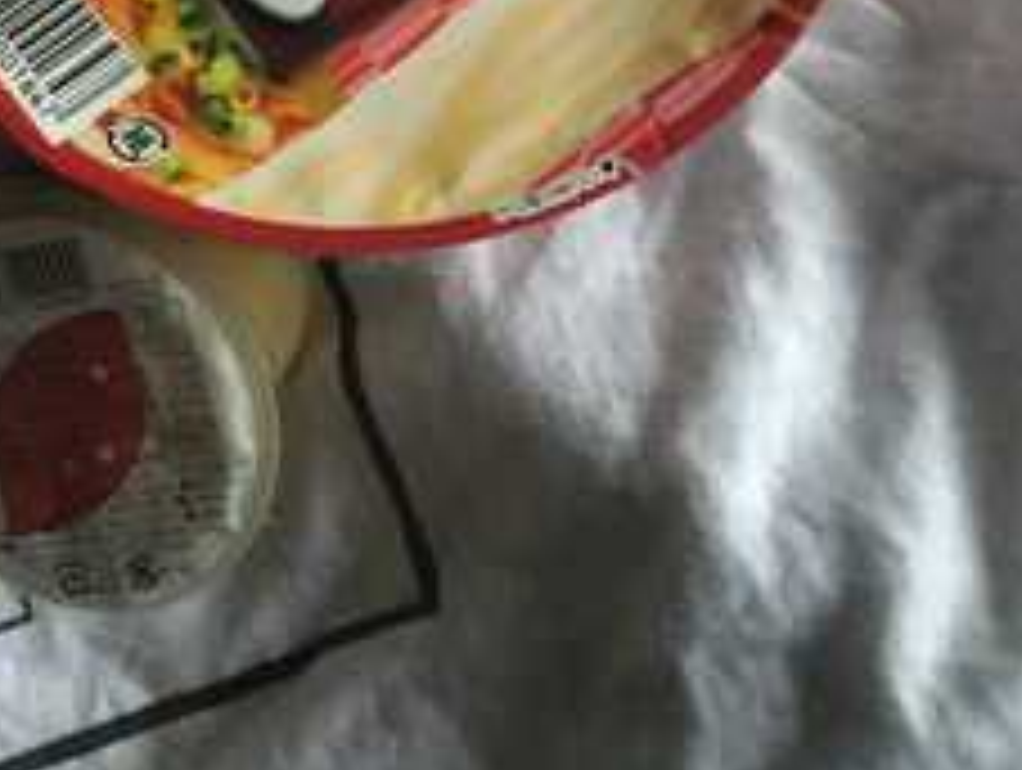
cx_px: 162
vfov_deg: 24.0
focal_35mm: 60
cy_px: 122
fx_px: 1774
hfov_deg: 31.1
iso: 400
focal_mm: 3.3
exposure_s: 1/15
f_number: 2.4
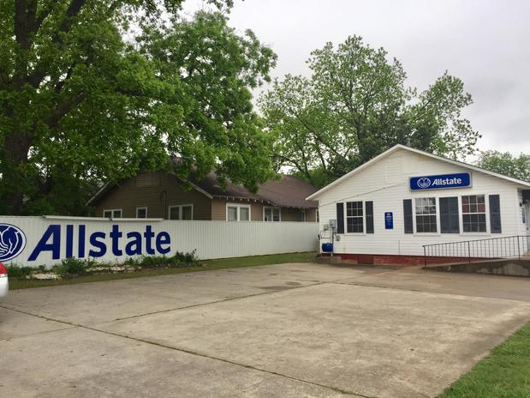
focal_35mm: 29
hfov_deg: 61.7
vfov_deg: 48.2
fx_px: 444
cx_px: 265
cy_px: 199
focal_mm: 4.15
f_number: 2.2
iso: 32
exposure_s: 1/363
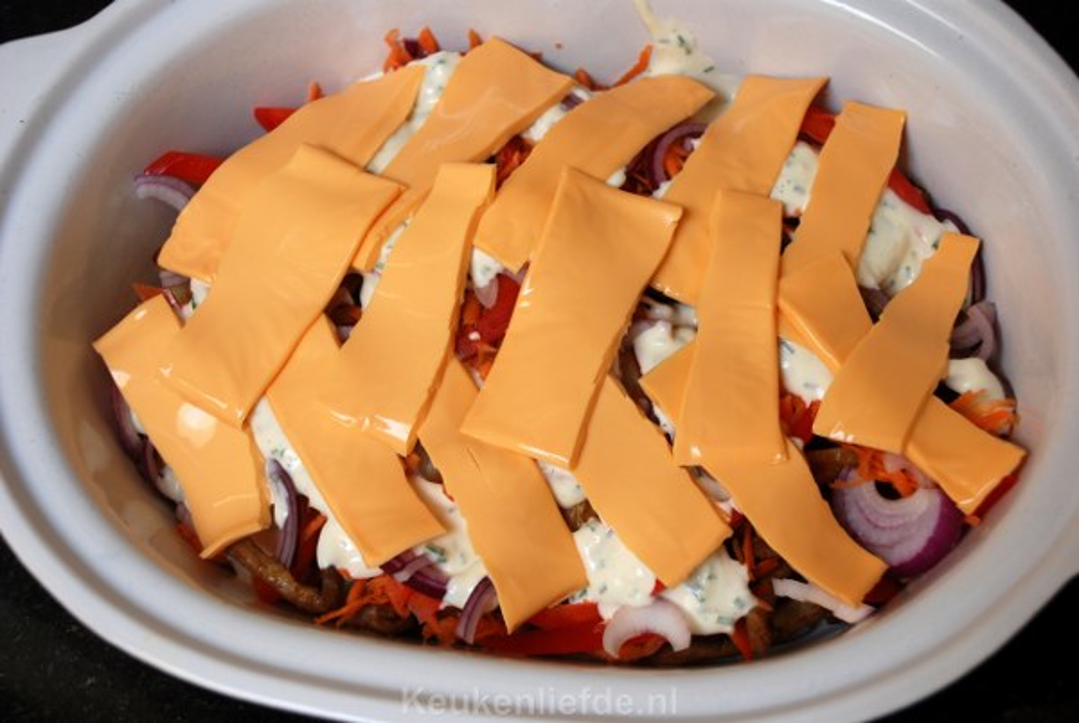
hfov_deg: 33.4
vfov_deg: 22.7
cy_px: 362
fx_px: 1801
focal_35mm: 60
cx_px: 540
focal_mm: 40
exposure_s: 1/100
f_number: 5
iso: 200
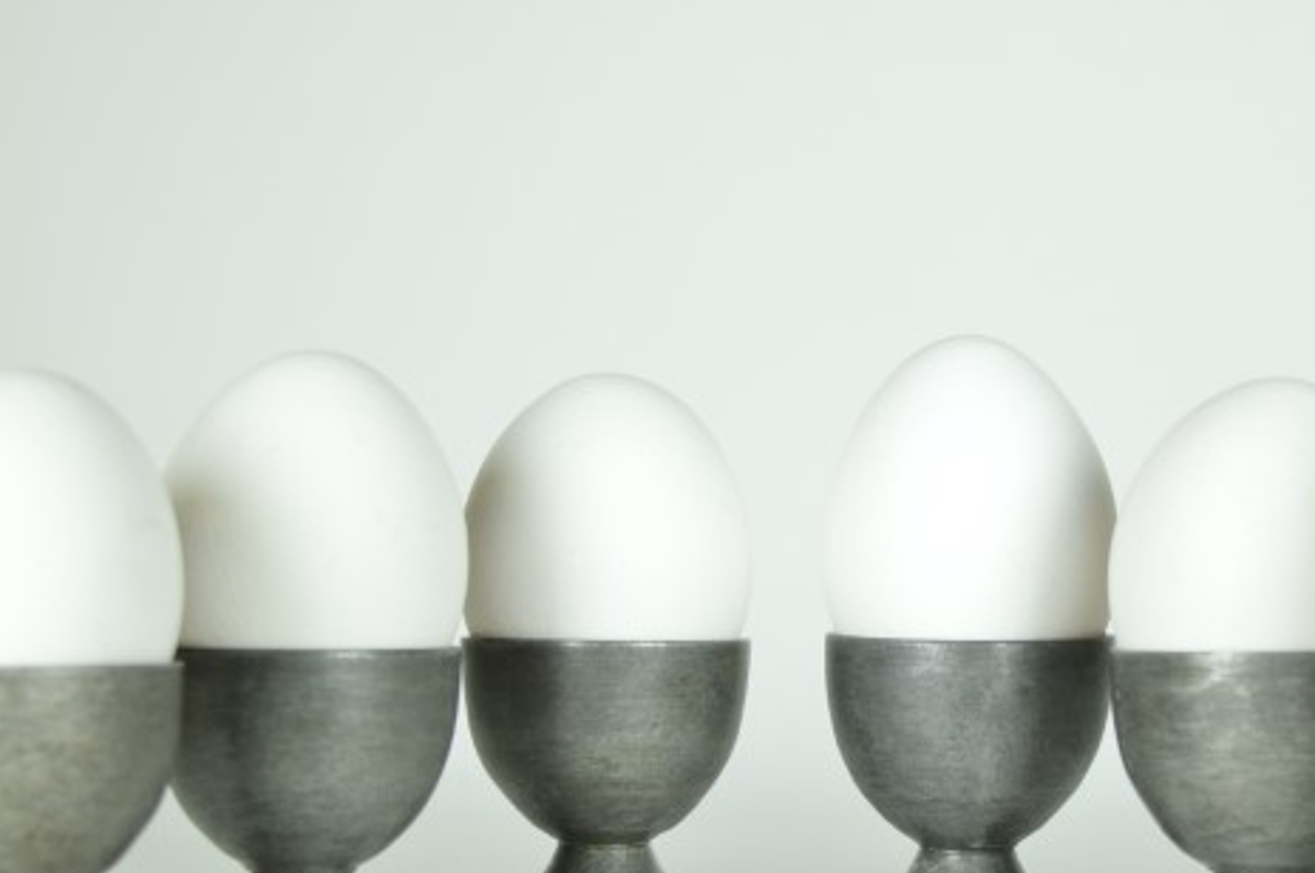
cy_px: 629
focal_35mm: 99
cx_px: 762
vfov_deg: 13.7
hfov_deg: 20.6
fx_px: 3611
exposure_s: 1/160
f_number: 6.3
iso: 100
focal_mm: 34
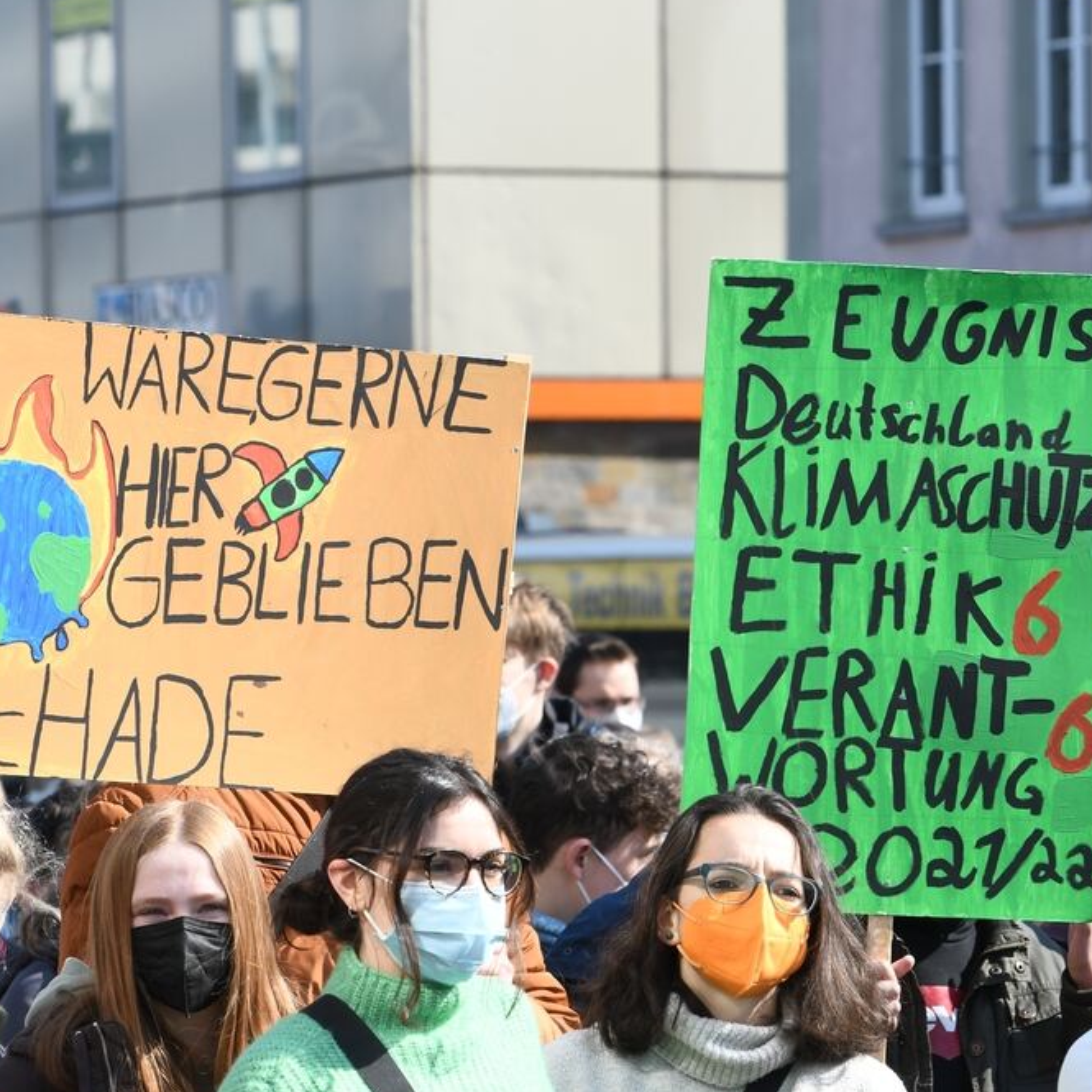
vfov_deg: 5.4
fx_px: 11492
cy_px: 611
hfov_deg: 5.4
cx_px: 604
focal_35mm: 322
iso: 200
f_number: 8
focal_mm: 140
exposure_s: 1/250
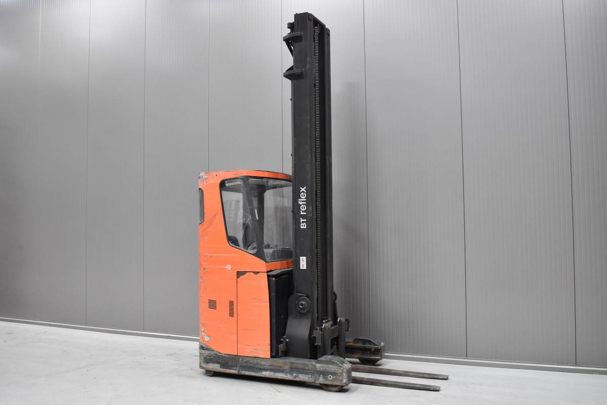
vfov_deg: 40.0
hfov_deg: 57.2
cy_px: 202
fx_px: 556
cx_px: 304
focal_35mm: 33
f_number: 5
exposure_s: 1/50
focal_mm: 22
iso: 1600
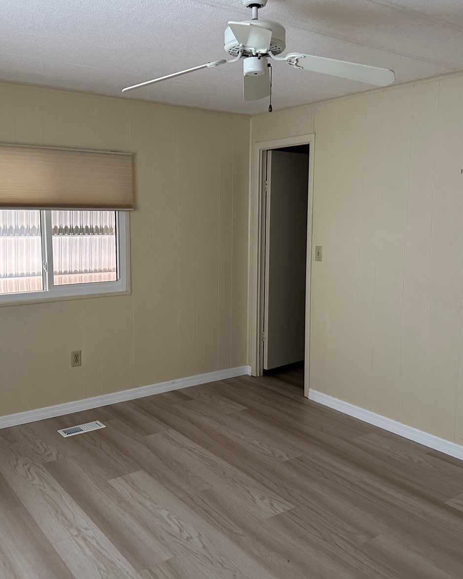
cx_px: 225
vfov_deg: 55.7
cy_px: 285
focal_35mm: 32
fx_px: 548
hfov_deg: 45.8
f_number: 1.78
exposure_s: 1/60
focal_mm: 6.86
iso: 320
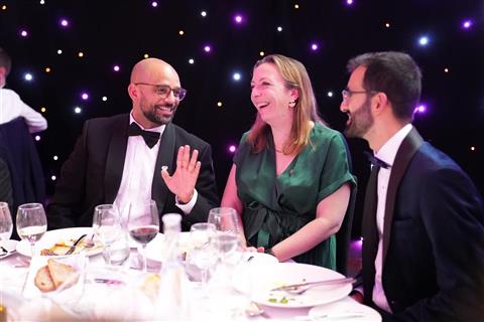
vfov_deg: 25.5
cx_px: 242
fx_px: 712
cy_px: 161
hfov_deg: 37.5
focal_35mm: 53
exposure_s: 1/100
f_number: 2.2
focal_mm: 53
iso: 10000
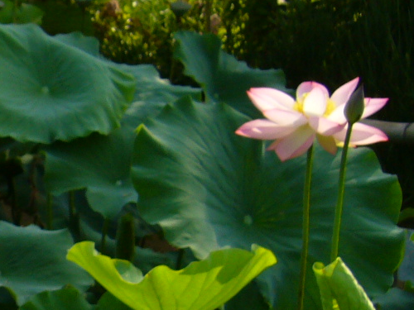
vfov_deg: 13.1
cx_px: -184
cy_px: 262
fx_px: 1339
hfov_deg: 16.2
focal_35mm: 112
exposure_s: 1/250
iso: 80
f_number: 5.6
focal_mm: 5.8
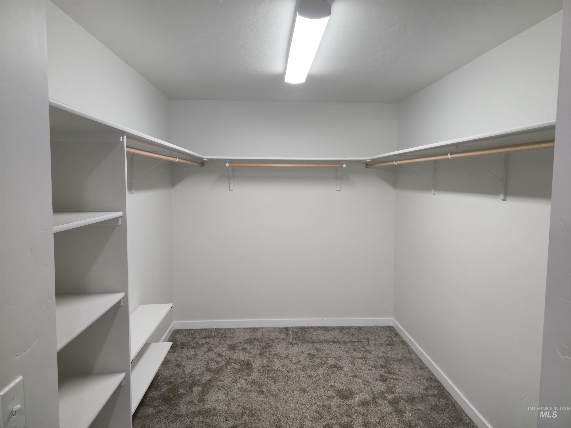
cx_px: 286
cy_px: 214
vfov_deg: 58.9
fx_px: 379
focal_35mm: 23
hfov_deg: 73.9
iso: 64
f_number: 1.8
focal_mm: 5.4
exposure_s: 1/60
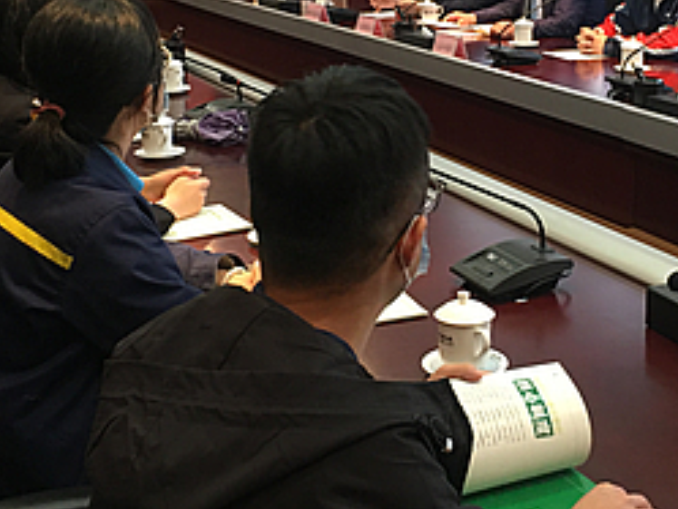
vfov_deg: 22.8
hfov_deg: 30.1
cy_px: 139
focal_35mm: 64
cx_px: 438
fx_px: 1254
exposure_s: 1/17
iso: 100
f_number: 2.2
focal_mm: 4.15
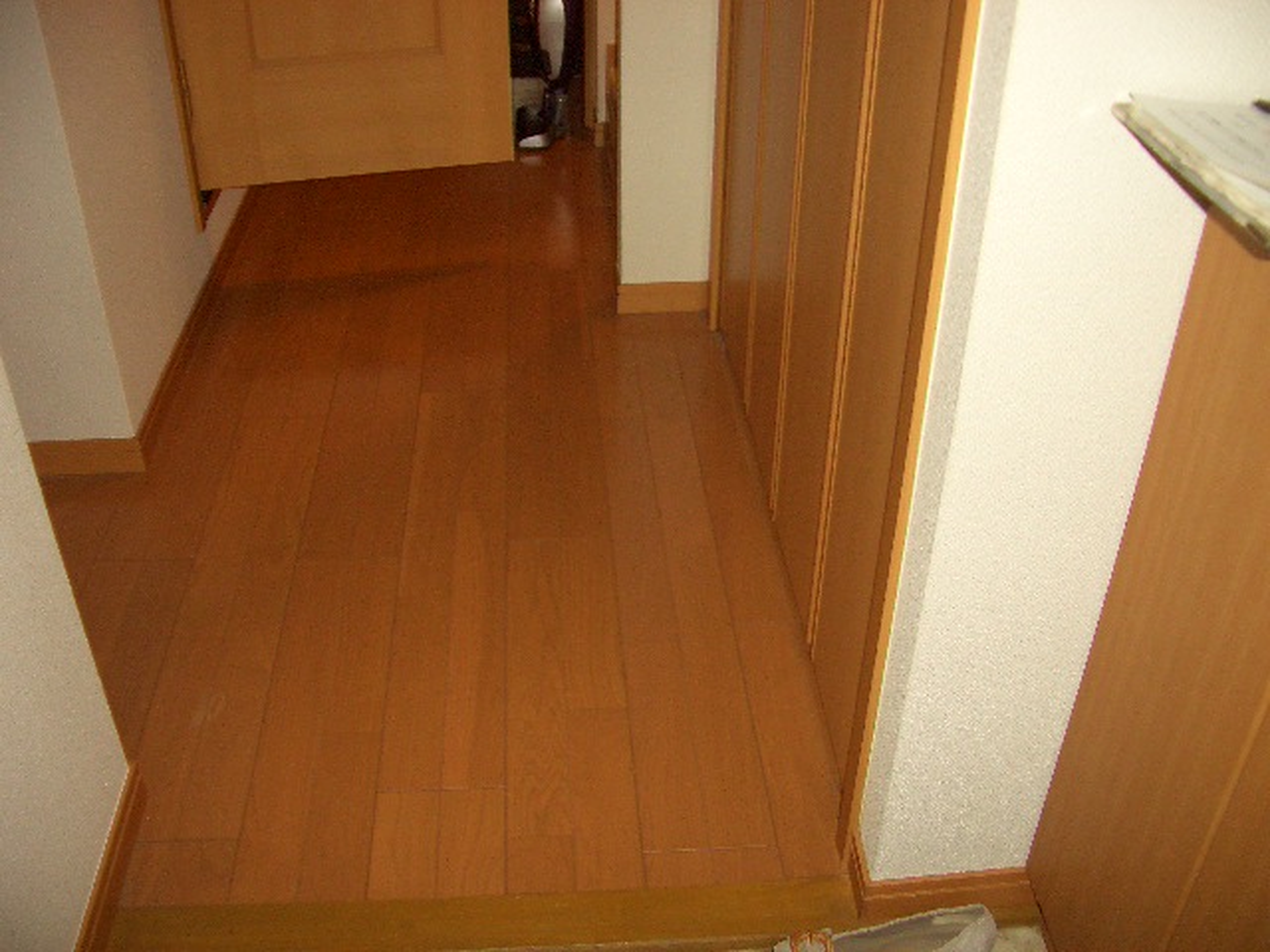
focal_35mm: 35
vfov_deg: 40.7
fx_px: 1284
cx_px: 635
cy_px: 476
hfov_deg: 52.6
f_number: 2.6
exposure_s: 1/60
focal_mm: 5.8
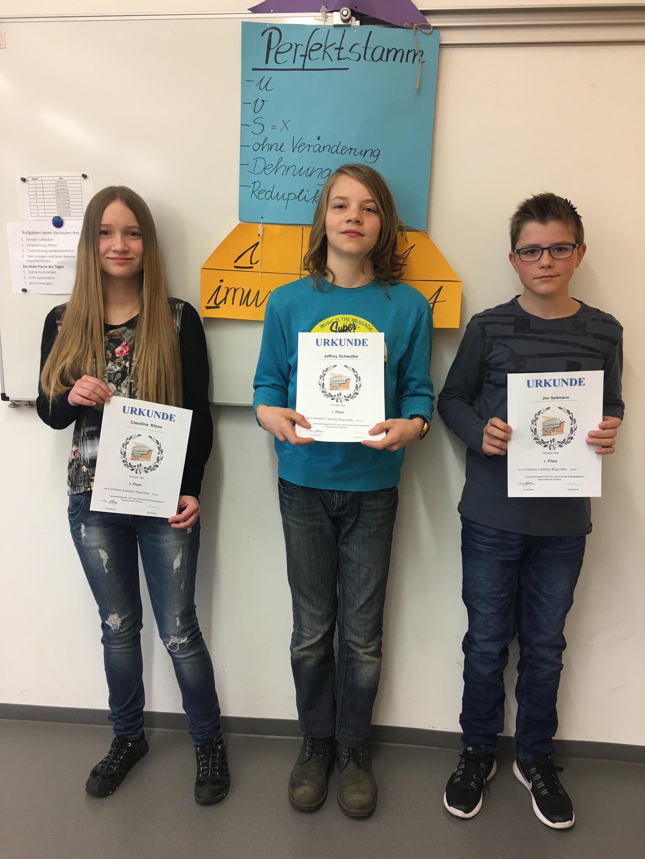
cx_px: 322
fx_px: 720
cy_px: 430
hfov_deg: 48.2
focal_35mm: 29
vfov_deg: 61.7
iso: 40
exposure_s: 1/17
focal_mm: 4.15
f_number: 2.2
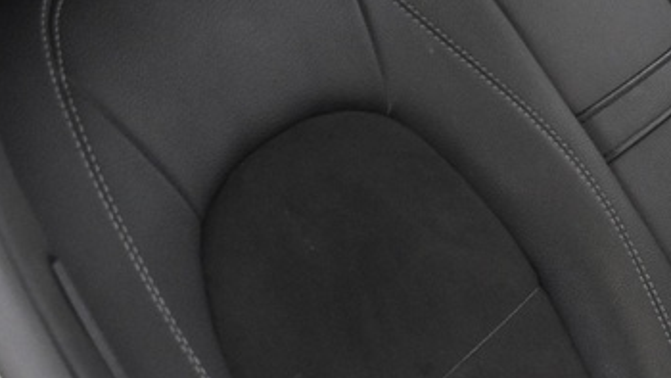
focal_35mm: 131
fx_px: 2331
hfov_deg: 14.3
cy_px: 464
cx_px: 1242
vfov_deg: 9.1
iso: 1250
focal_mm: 18
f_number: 5
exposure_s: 1/8
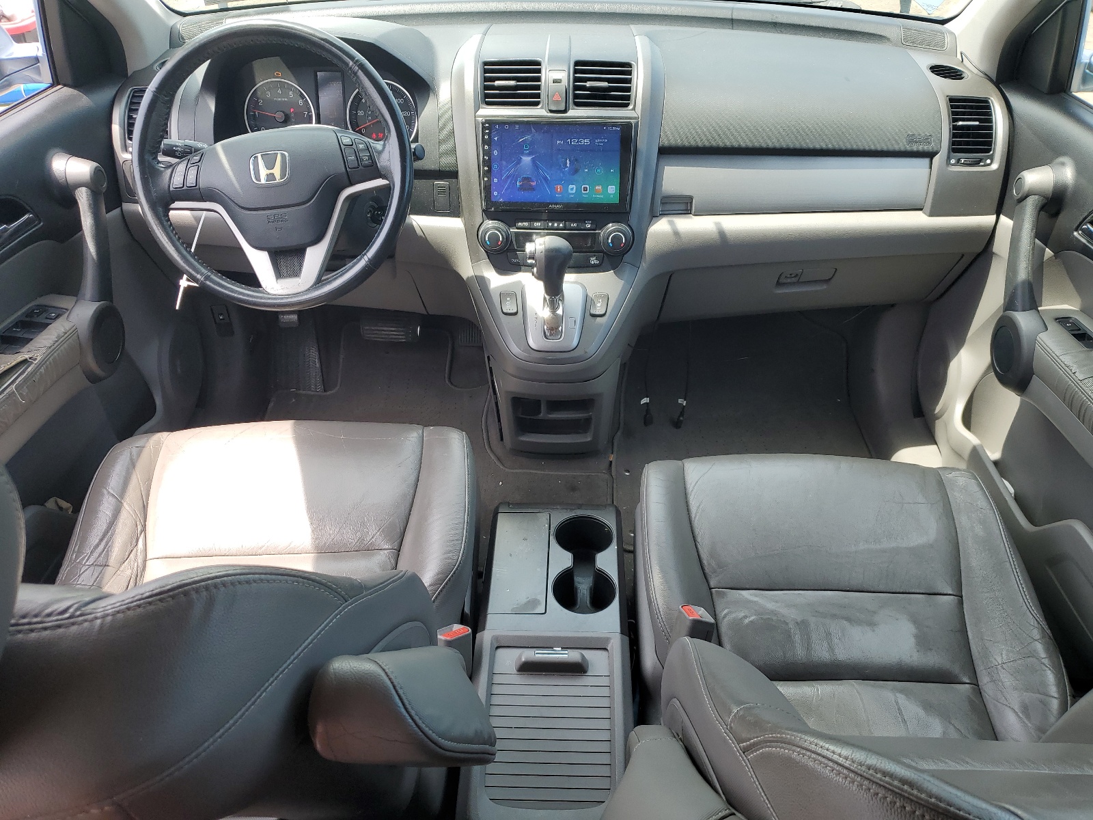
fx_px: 821
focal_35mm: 26
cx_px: 546
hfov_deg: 67.3
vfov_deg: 53.1
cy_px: 410
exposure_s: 1/385
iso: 50
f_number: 1.5
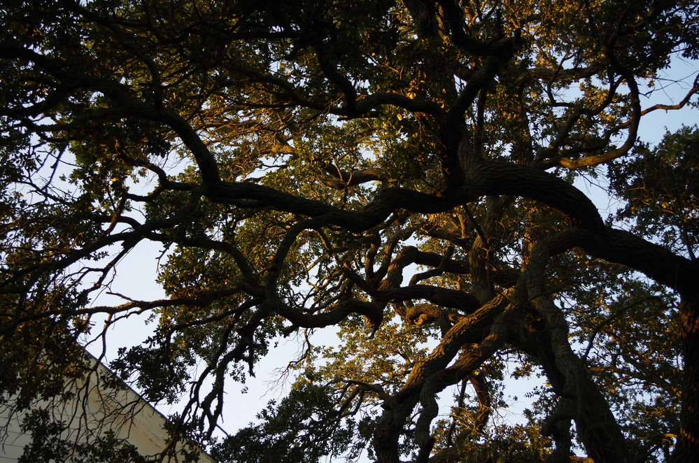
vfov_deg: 27.4
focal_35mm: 49
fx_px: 950
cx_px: 350
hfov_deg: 40.4
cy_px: 232
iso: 100
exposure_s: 1/50
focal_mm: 32.5
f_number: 4
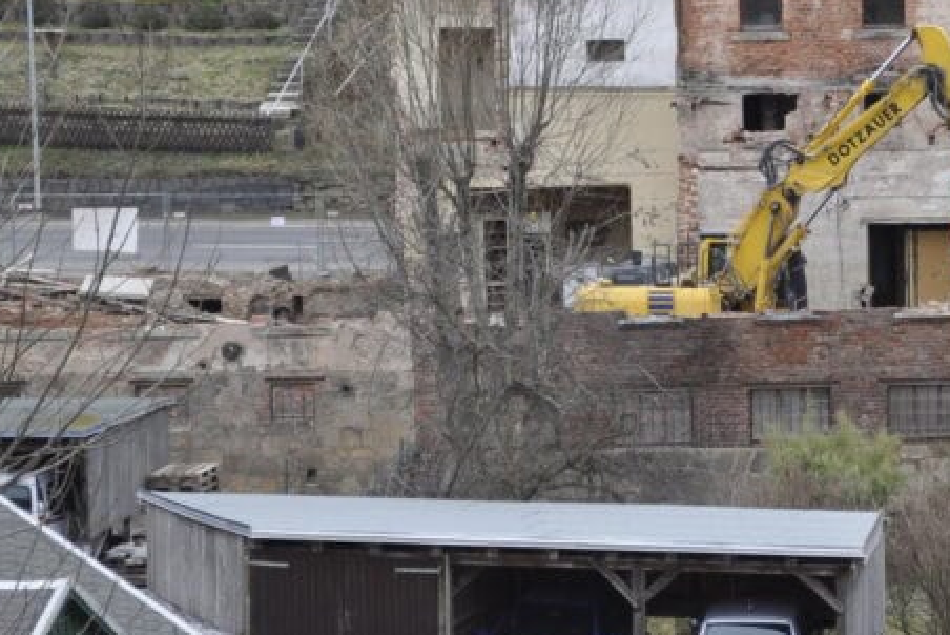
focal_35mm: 156
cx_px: 874
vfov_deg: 8.8
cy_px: 153
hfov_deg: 13.0
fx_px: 4119
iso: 360
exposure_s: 1/125
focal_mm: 46
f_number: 5.6
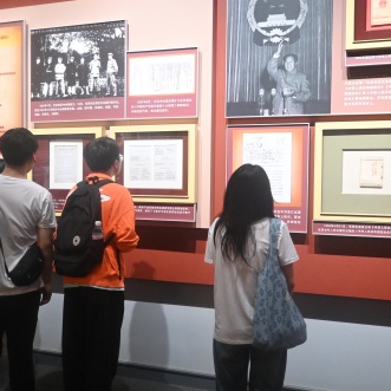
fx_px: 473
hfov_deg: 44.9
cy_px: 198
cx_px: 197
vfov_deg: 44.9
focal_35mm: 37
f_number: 3.5
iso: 3200
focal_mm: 16
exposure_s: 1/100
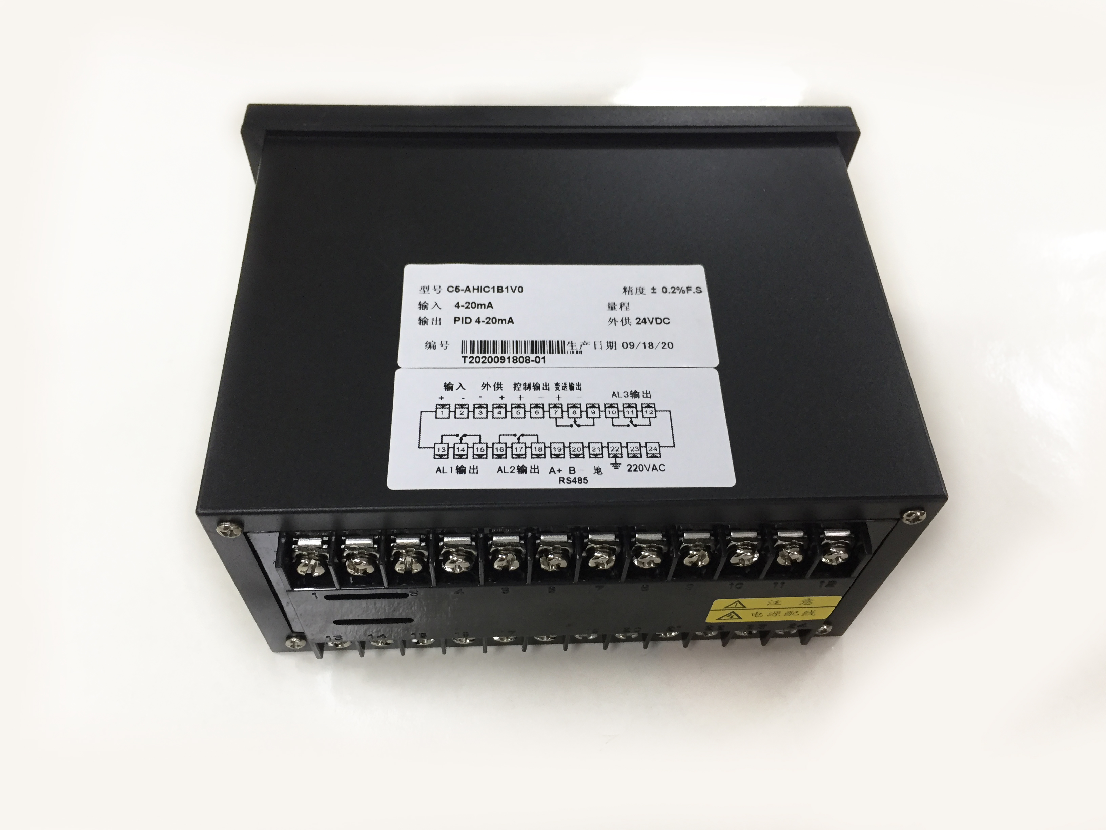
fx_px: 927
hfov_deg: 61.7
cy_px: 415
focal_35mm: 29
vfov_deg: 48.2
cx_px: 553
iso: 160
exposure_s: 1/33
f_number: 2.2
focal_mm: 4.15
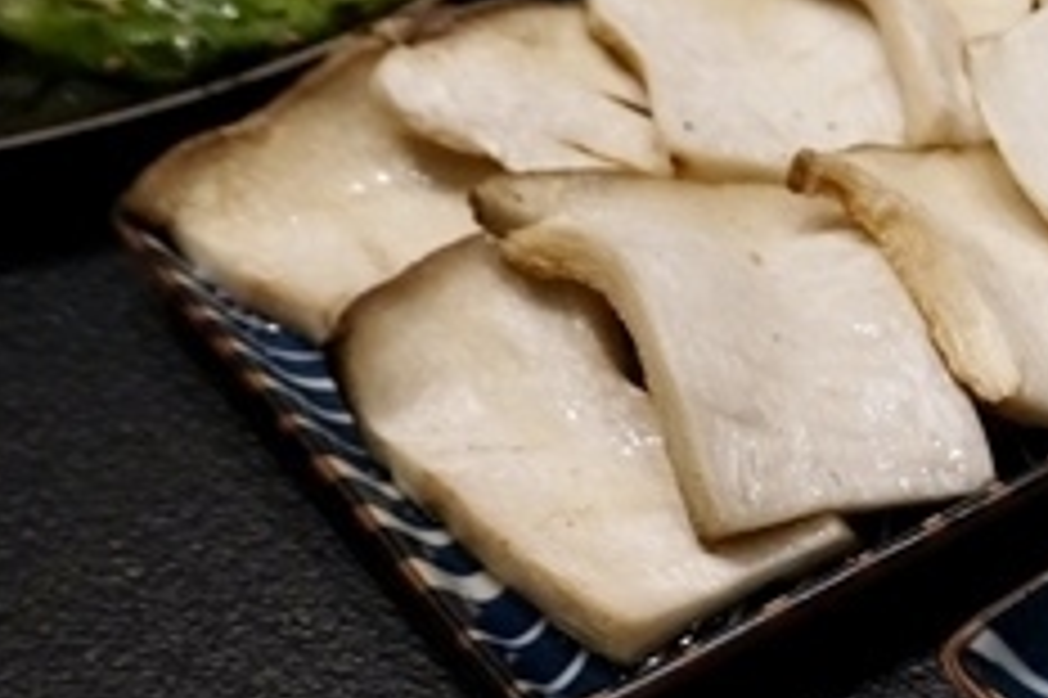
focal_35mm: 85
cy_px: 549
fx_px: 2483
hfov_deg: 21.4
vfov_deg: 15.9
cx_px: 1381
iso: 1250
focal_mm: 21
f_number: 5.6
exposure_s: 1/60
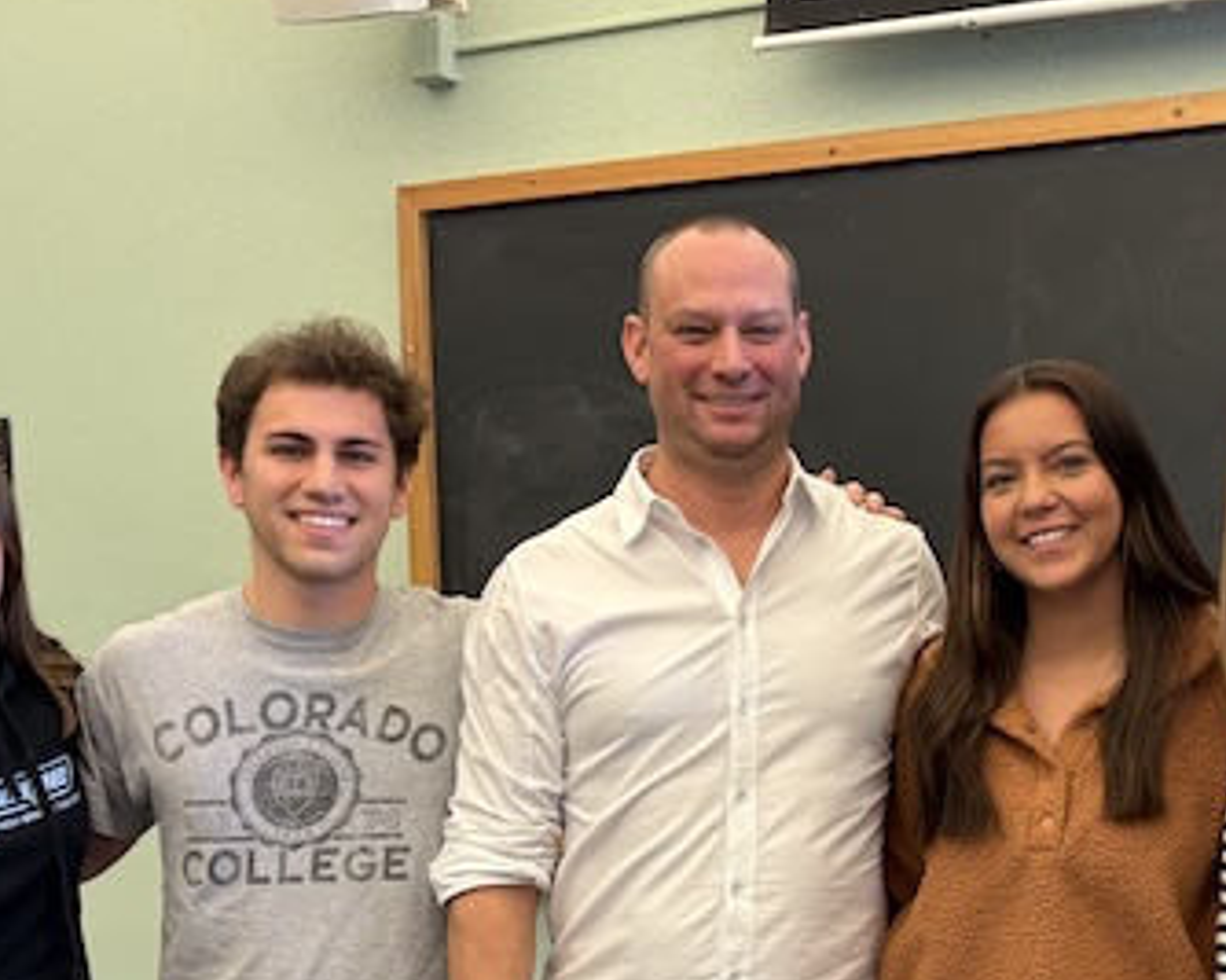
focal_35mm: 57
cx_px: 826
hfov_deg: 32.7
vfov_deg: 25.8
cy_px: 890
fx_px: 2068
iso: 160
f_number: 1.6
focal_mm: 5.96
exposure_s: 1/60
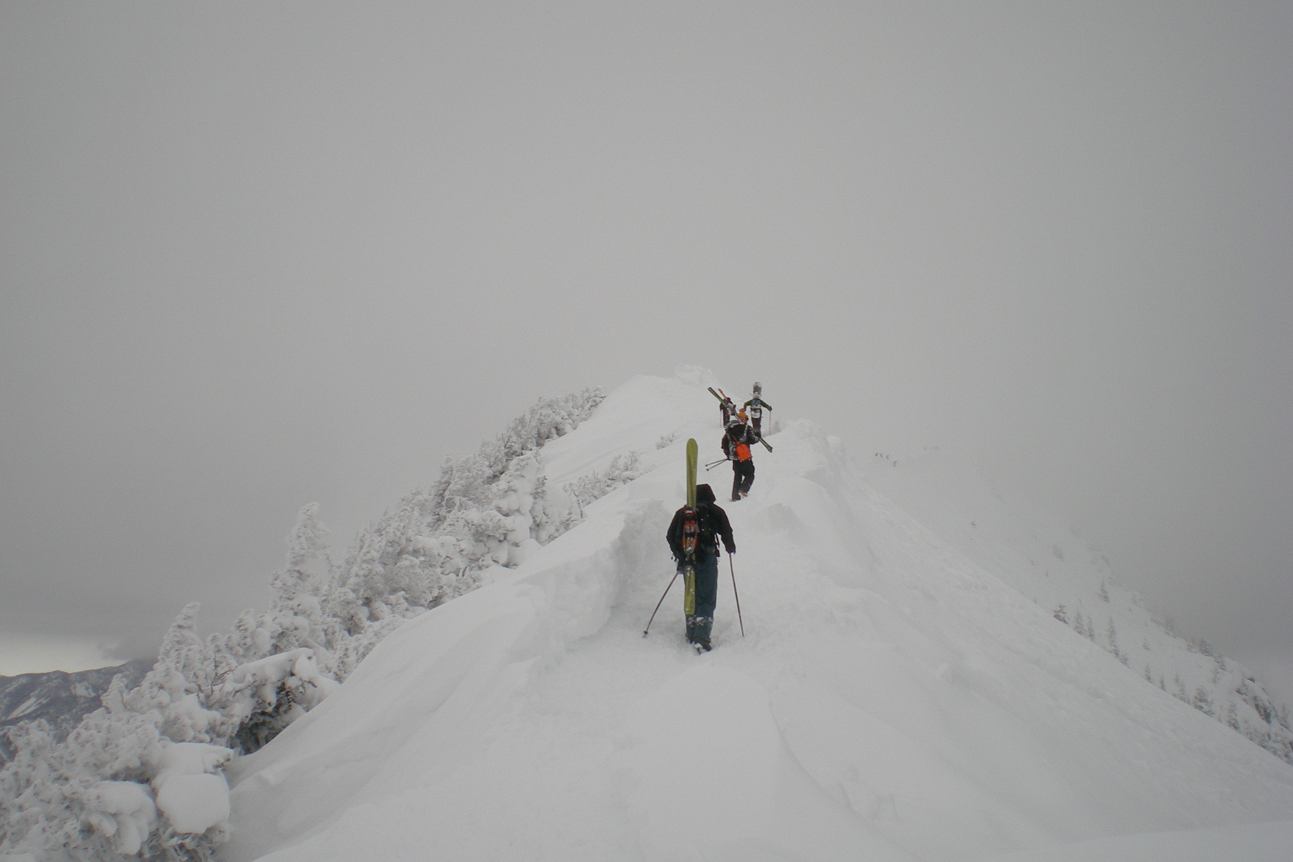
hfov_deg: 48.5
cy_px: 415
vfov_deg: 33.4
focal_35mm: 40
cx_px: 648
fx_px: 1437
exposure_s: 1/181
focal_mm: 6.3
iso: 50
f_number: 4.6
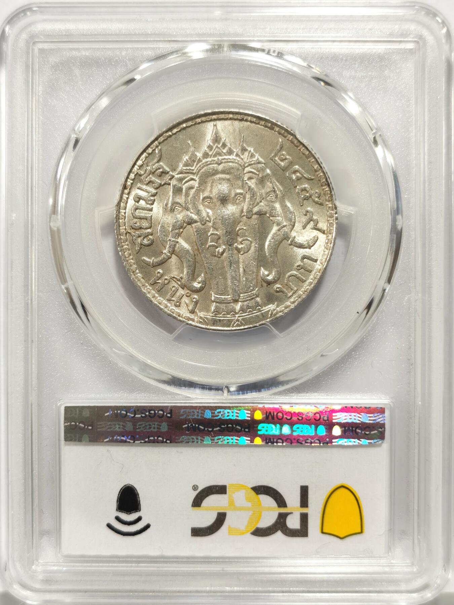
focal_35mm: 54
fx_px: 944
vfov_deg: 35.5
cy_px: 302
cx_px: 227
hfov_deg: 27.0
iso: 100
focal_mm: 5.56
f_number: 16
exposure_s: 1/100
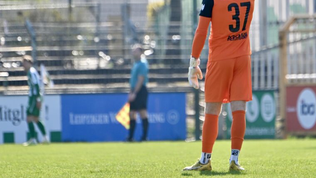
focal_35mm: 565
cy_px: 63
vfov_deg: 2.1
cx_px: 186
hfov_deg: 3.8
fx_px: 4733
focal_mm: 400
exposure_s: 1/1250
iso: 320
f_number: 5.6
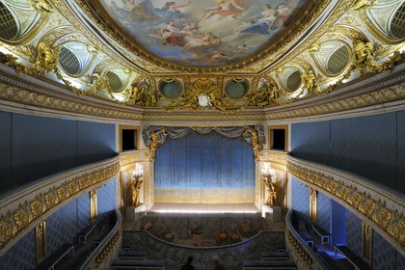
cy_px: 135
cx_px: 202
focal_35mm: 14
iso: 200
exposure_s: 6
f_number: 9
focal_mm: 14
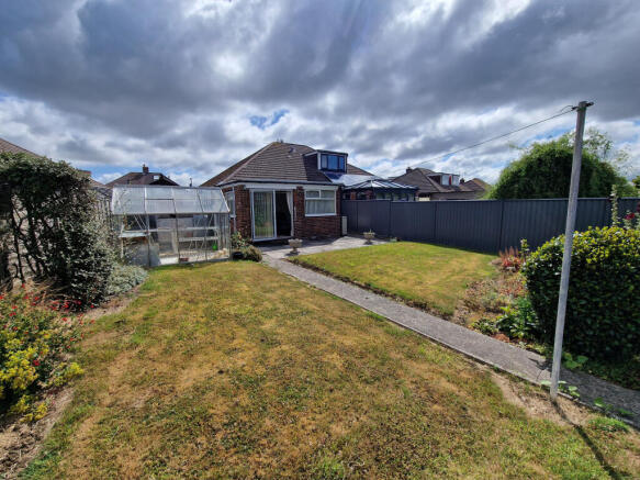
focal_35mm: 13
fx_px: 240
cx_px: 320
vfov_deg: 89.9
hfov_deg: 106.2
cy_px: 240
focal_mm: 2.2
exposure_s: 1/3848
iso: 50
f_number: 2.2
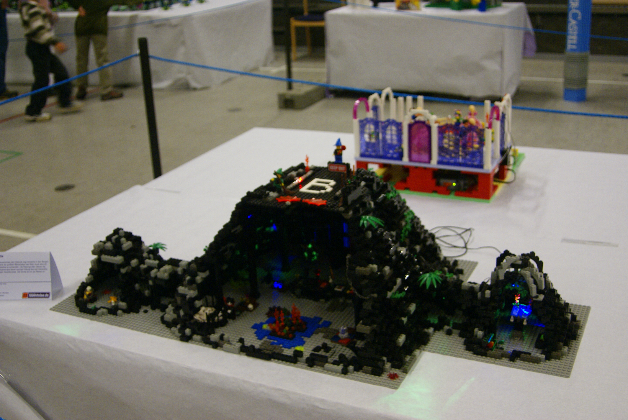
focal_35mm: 42
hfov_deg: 46.4
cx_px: 314
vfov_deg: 32.0
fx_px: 733
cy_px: 210
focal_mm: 28
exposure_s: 1/40
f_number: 4
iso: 400
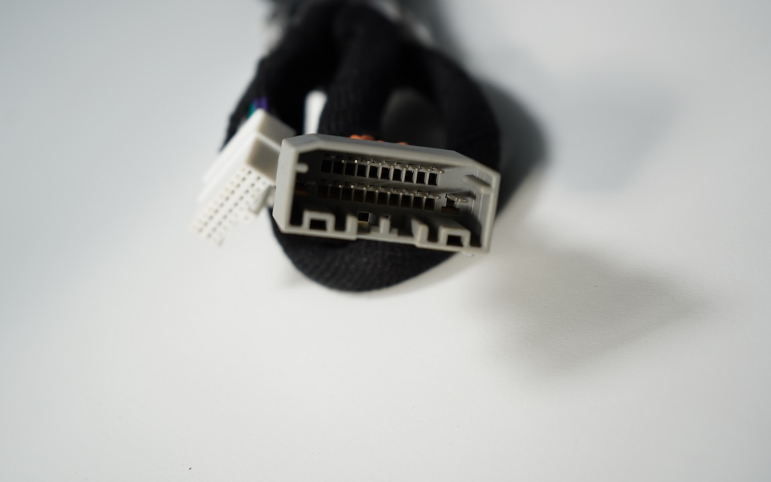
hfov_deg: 29.4
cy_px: 238
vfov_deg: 18.6
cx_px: 386
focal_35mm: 70
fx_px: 1471
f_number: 5.6
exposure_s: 1/80
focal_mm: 68
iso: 160
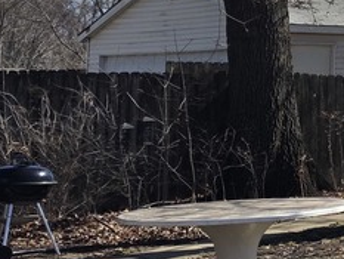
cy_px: -21
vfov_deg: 10.3
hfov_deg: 11.7
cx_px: 785
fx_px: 1412
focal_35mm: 142
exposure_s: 1/5778
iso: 80
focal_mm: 6.3
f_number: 1.7
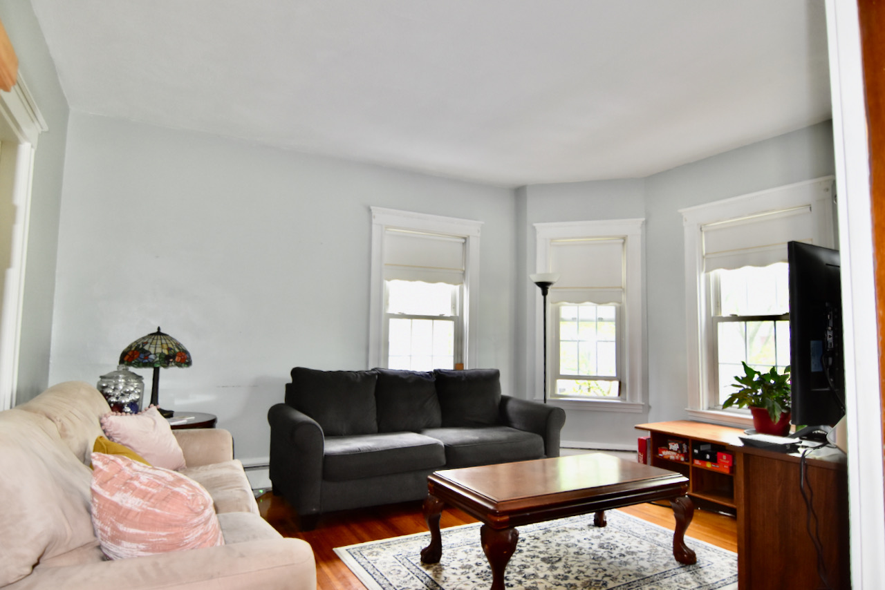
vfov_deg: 63.2
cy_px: 295
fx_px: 479
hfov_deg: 85.4
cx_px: 442
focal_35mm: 20
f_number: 2.8
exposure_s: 1/60
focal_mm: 13
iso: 1100
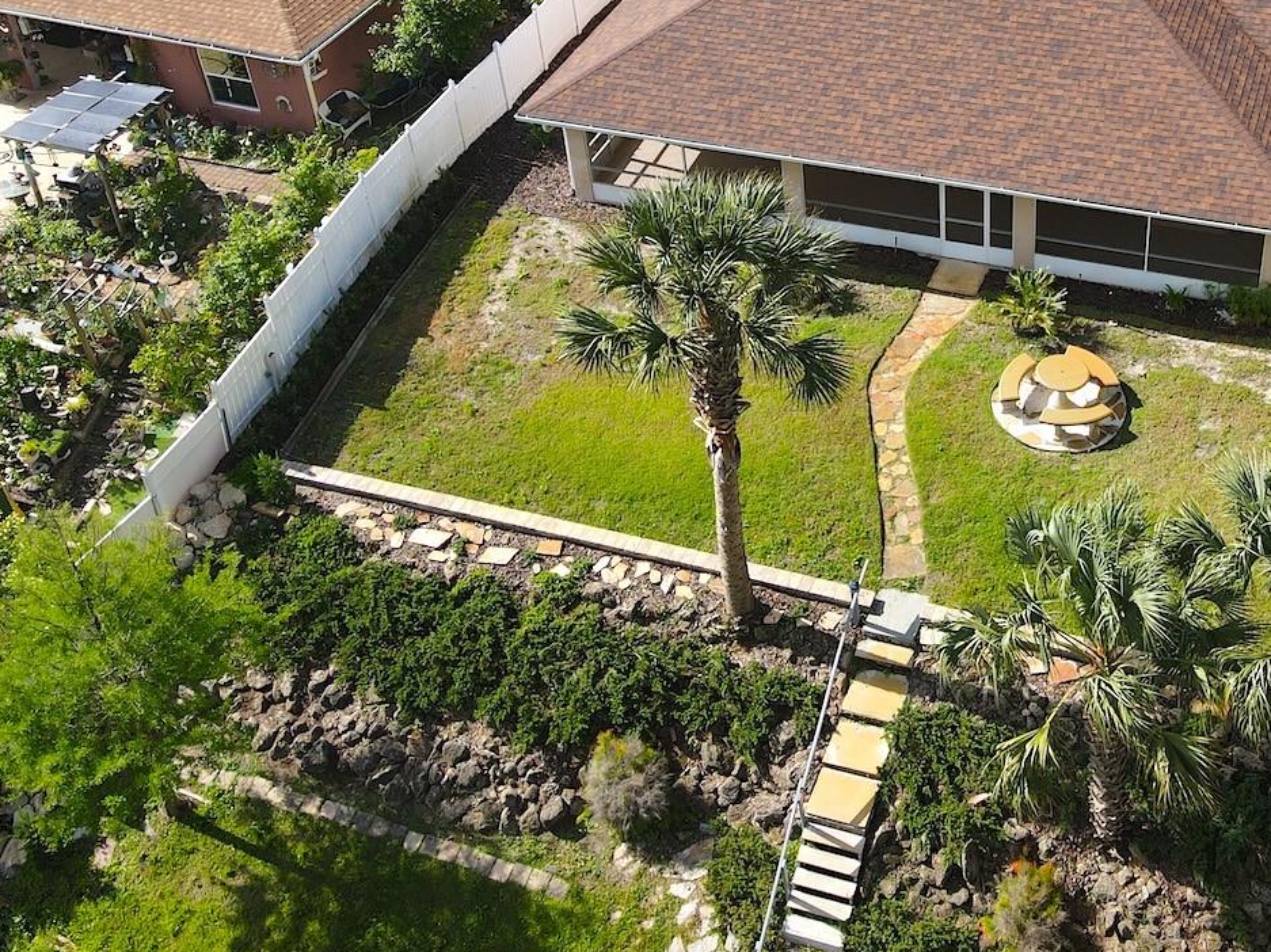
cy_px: 144
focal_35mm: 41
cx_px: 931
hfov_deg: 44.5
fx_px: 1505
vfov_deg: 33.7
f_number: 2.8
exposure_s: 1/400
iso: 100
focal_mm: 4.5
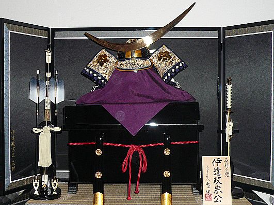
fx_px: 443
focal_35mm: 56
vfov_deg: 26.1
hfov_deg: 34.4
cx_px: 137
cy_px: 102
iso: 125
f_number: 3.1
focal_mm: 6.1
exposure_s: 1/30
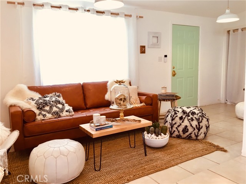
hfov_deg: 61.7
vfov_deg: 48.2
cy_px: 92
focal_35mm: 29
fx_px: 206
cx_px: 123
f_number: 2.2
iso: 50
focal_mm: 4.15
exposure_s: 1/30
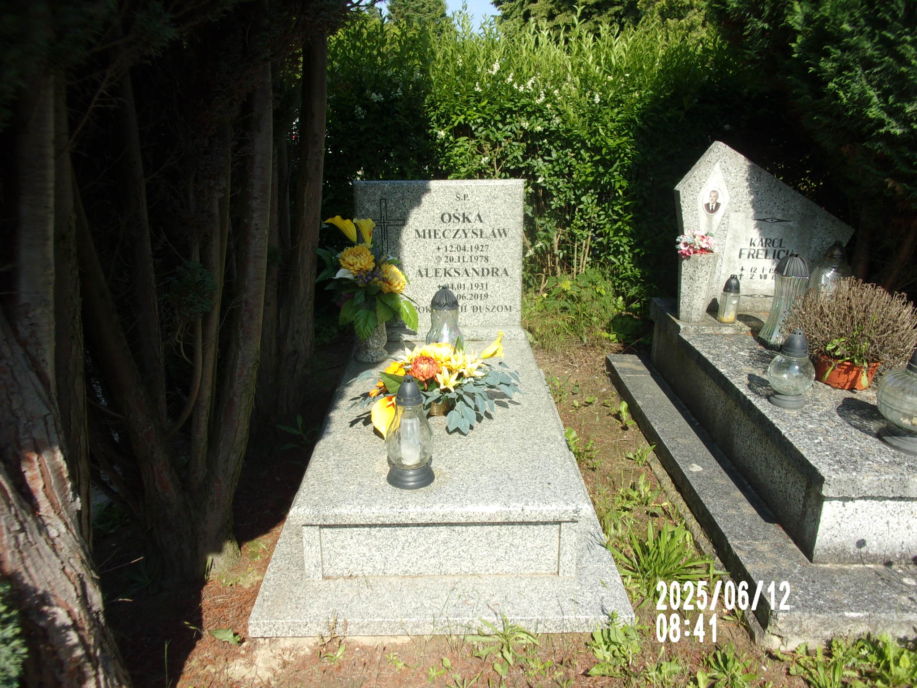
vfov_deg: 49.7
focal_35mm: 28
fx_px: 742
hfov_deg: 63.4
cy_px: 344
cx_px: 458
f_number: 10.8
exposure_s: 1/70
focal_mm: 5.1
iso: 80
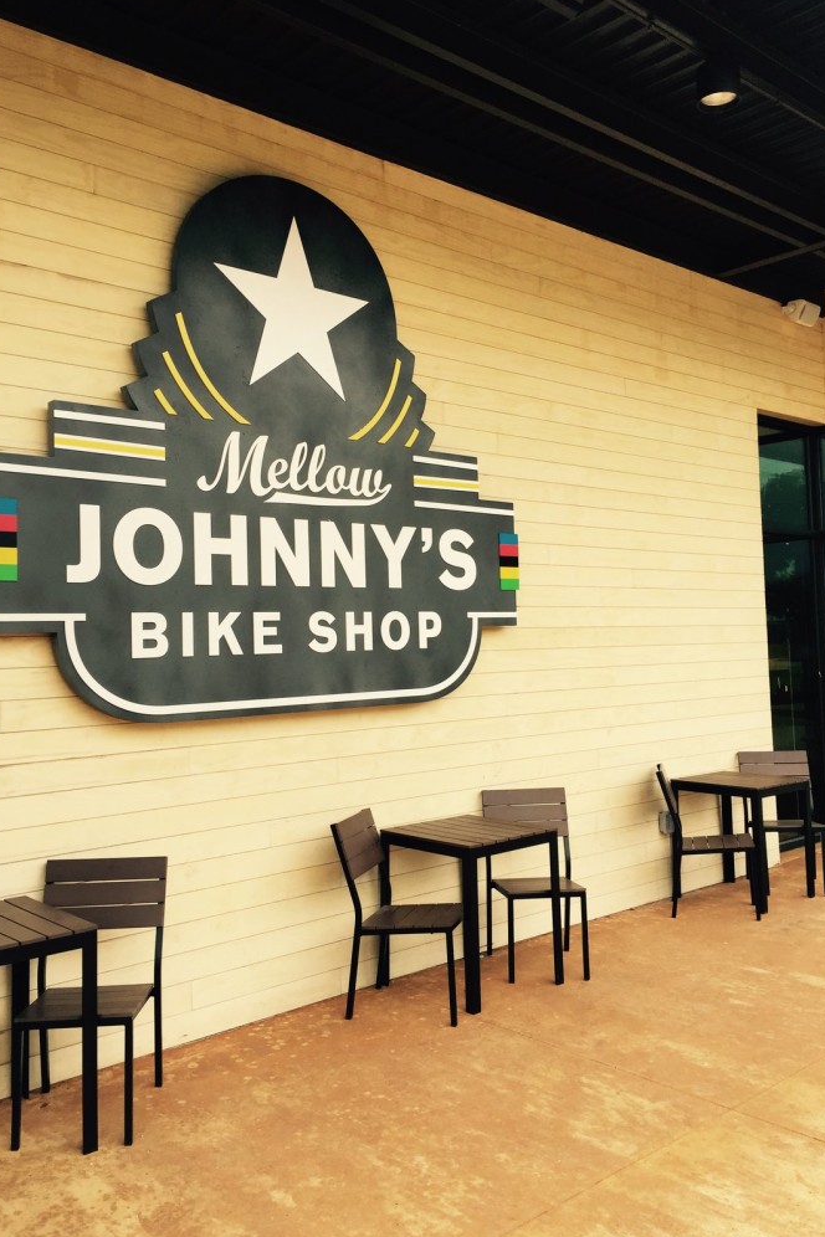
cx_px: 422
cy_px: 604
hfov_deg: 42.3
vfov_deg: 60.3
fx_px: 1066
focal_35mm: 31
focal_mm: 4.15
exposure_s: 1/842
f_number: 2.2
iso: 32
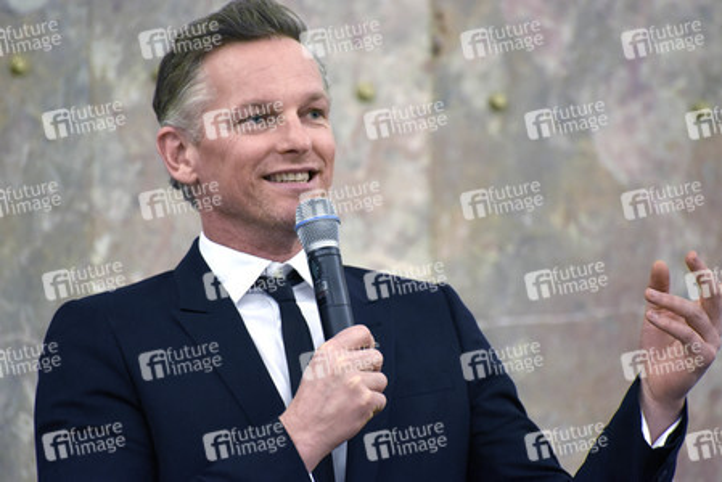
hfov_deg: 6.9
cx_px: 361
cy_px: 241
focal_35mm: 300
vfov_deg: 4.6
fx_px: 6020
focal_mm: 300
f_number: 6.3
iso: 6400
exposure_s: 1/160
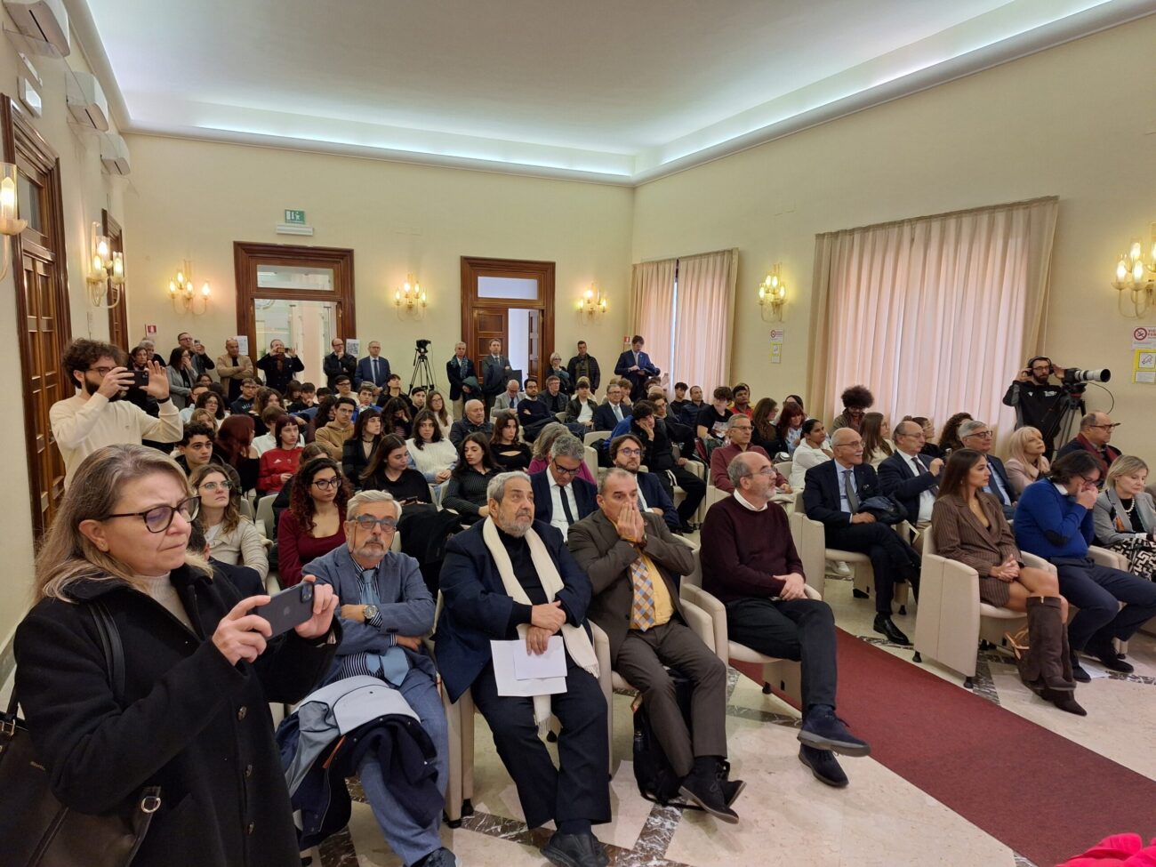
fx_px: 768
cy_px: 434
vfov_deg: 58.9
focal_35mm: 23
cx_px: 578
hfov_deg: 73.9
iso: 125
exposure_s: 1/50
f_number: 1.8
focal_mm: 5.54
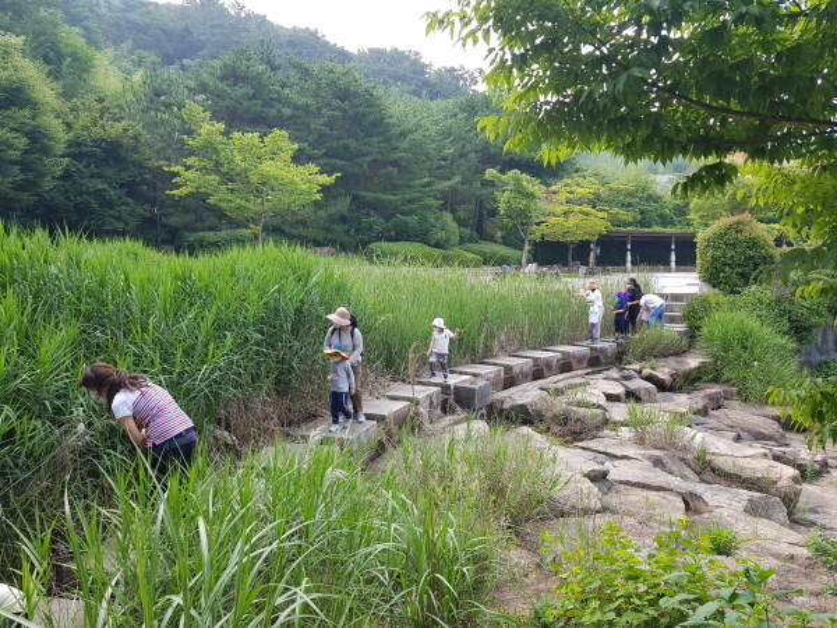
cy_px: 314
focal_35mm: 26
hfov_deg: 67.3
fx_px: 629
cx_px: 418
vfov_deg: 53.1
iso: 40
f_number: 1.7
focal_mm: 4.3
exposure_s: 1/376
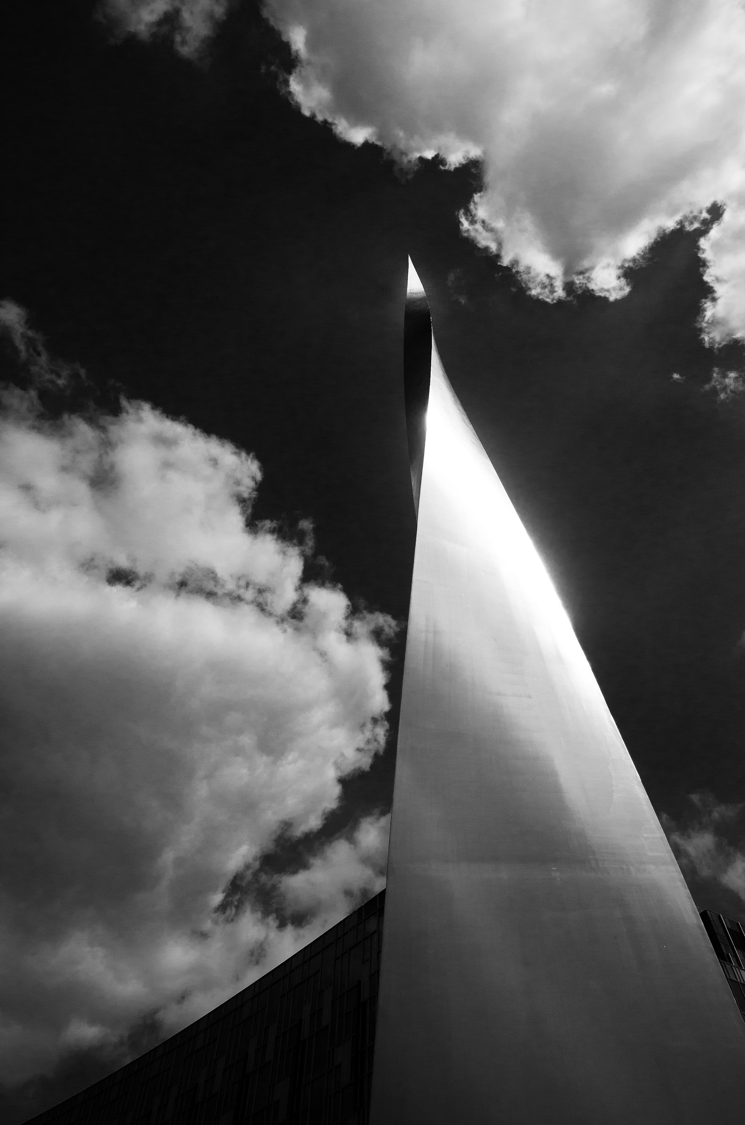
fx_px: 702
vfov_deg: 77.4
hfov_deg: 55.9
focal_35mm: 22
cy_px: 562
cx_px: 372
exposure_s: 1/2000
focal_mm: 15
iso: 250
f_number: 8
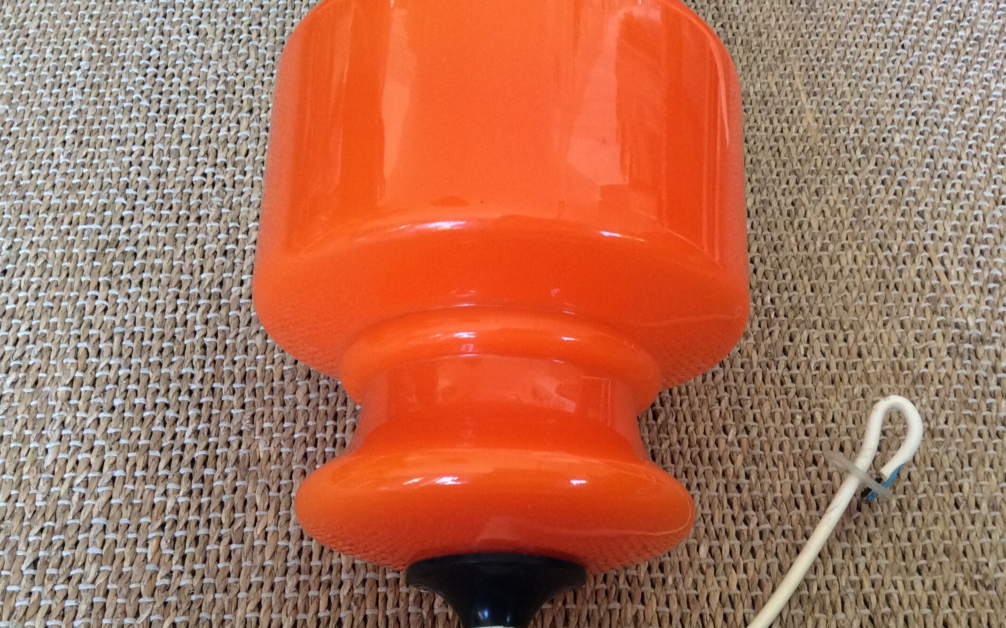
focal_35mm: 41
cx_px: 542
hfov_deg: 48.2
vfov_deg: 31.2
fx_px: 1124
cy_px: 363
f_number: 2.4
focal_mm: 3.3
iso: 160
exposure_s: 1/25
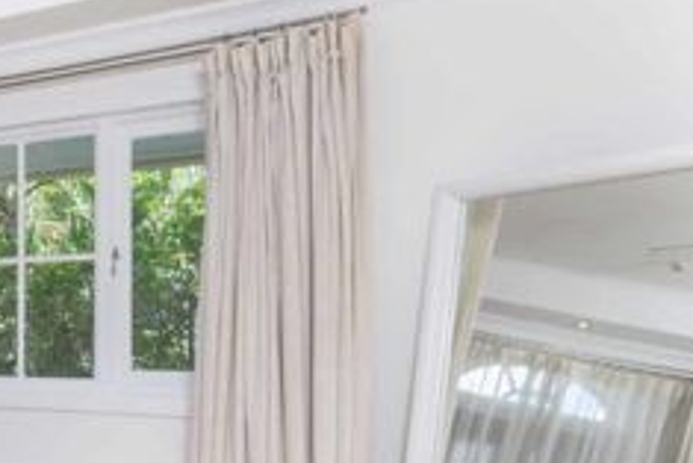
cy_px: 389
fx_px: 925
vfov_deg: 27.4
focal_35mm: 48
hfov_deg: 31.7
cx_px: -205
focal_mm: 16
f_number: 16
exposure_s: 1/10
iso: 50
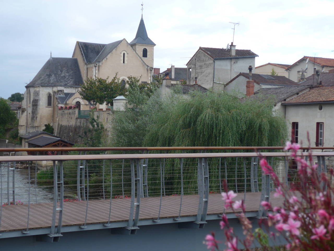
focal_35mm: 59
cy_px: 126
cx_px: 167
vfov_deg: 24.8
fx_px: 569
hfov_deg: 32.7
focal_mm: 12
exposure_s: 1/250
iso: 80
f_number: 3.5
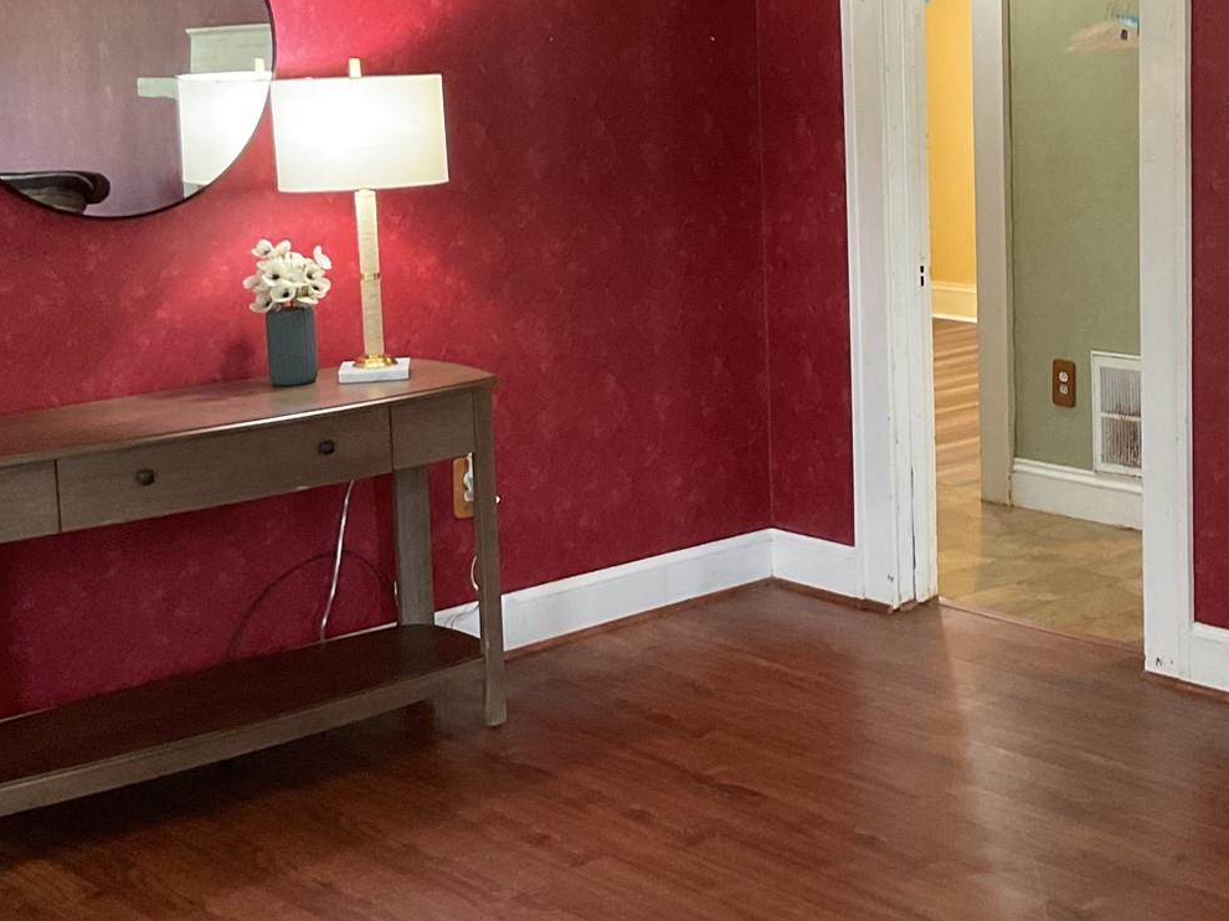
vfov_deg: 24.3
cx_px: 936
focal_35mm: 60
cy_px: 293
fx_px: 2130
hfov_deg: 31.6
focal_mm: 3
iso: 250
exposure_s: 1/40
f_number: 1.8
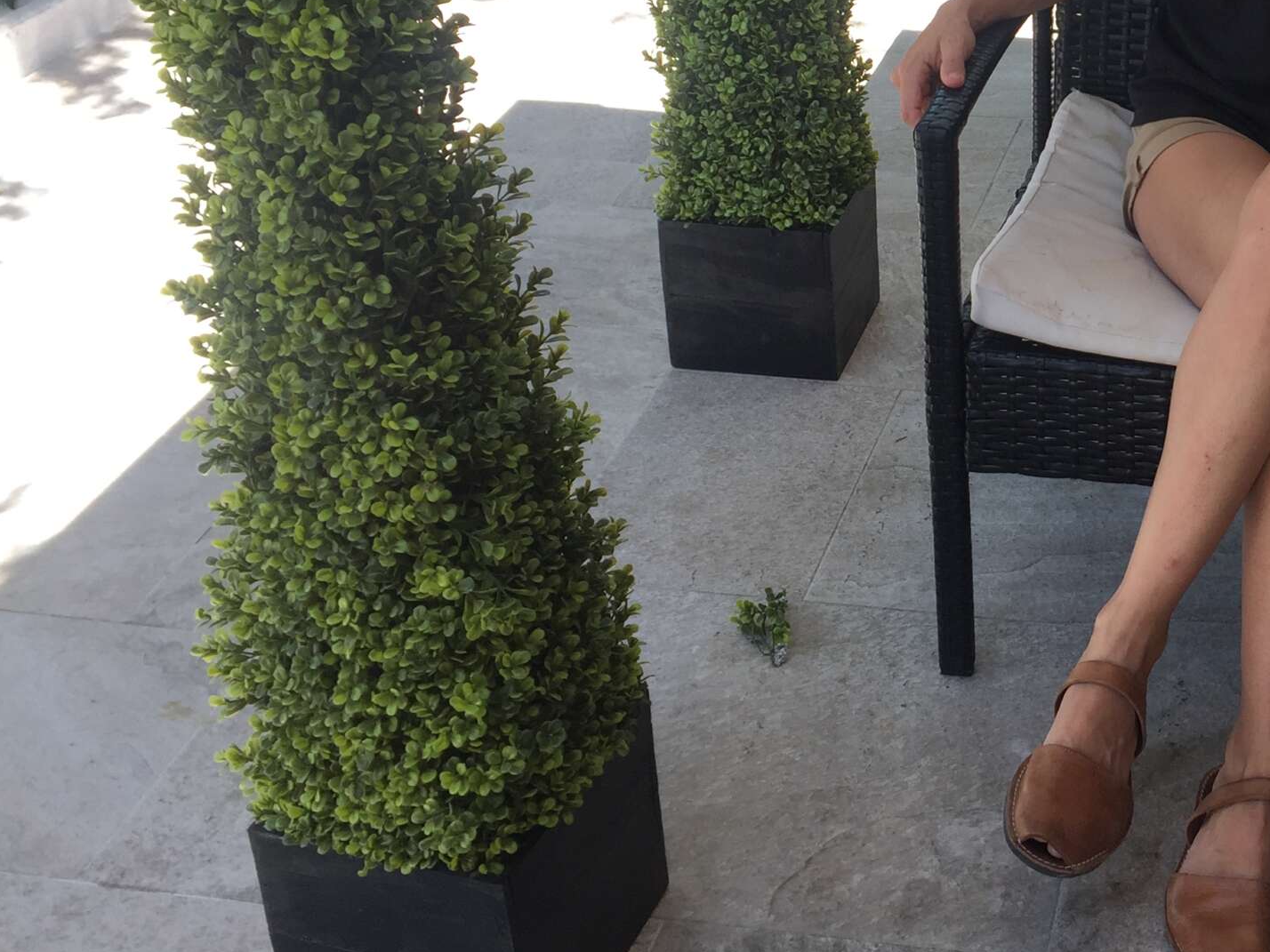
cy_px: 123
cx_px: 1135
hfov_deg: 34.8
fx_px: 1908
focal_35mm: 52
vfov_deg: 27.2
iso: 32
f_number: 2.2
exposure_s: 1/223
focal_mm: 4.15
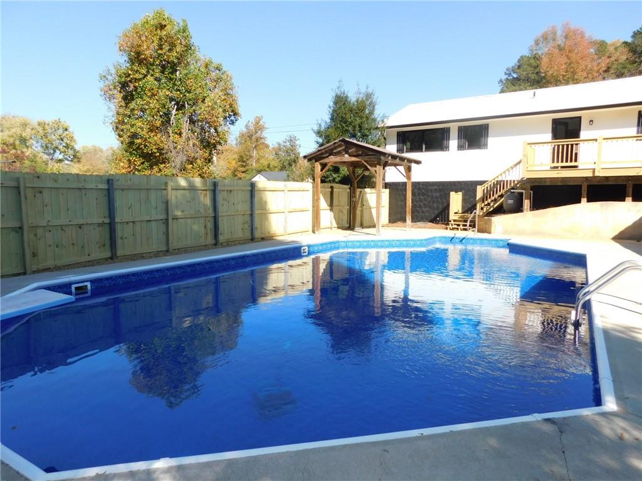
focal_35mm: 23
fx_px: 427
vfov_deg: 58.9
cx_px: 321
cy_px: 240
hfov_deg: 73.9
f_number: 3
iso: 125
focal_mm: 4
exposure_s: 1/800
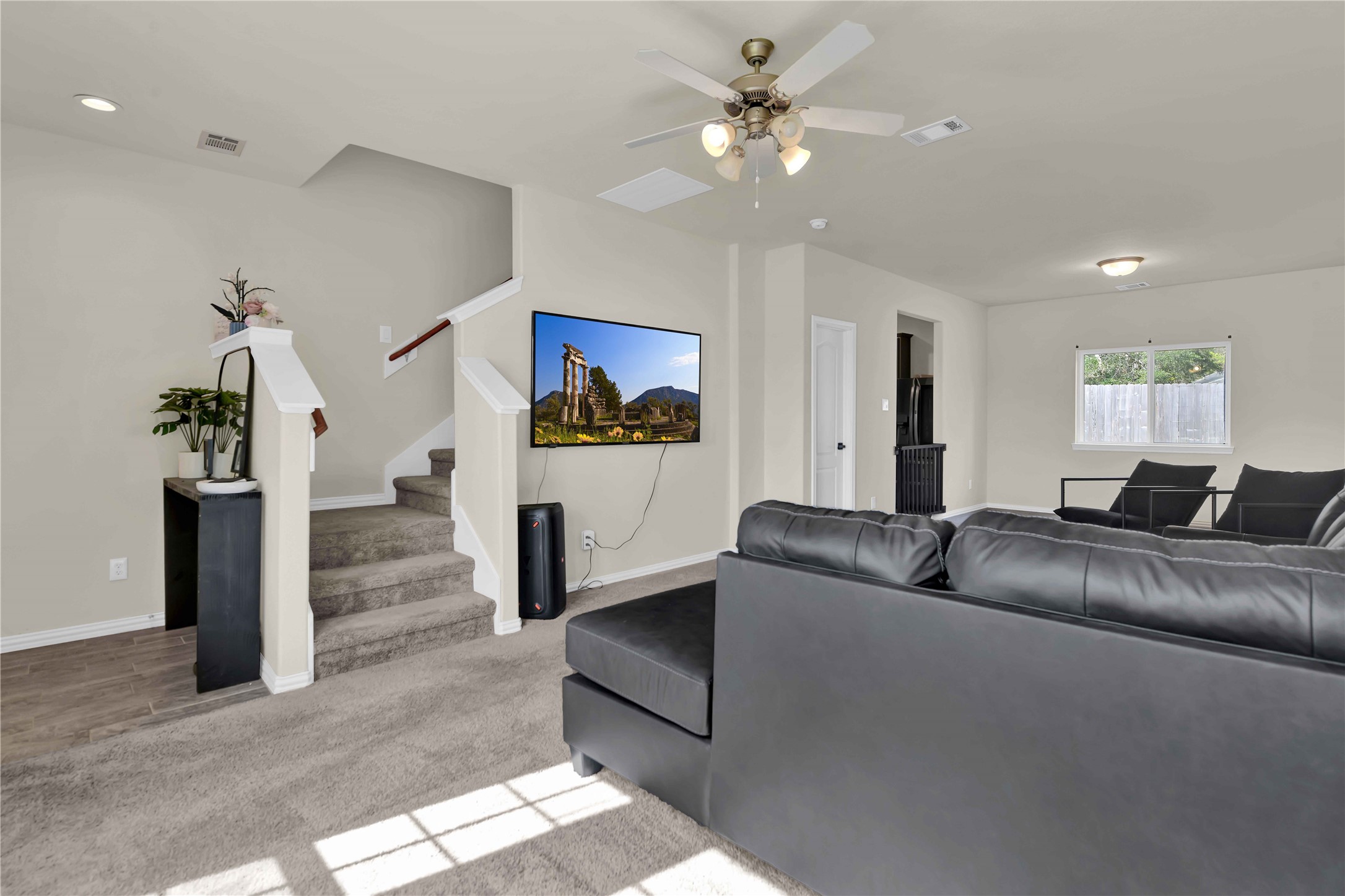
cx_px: 672
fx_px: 598
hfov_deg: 96.7
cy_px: 448
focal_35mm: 16
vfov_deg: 73.7
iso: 100
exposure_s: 1/25
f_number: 8
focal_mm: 16
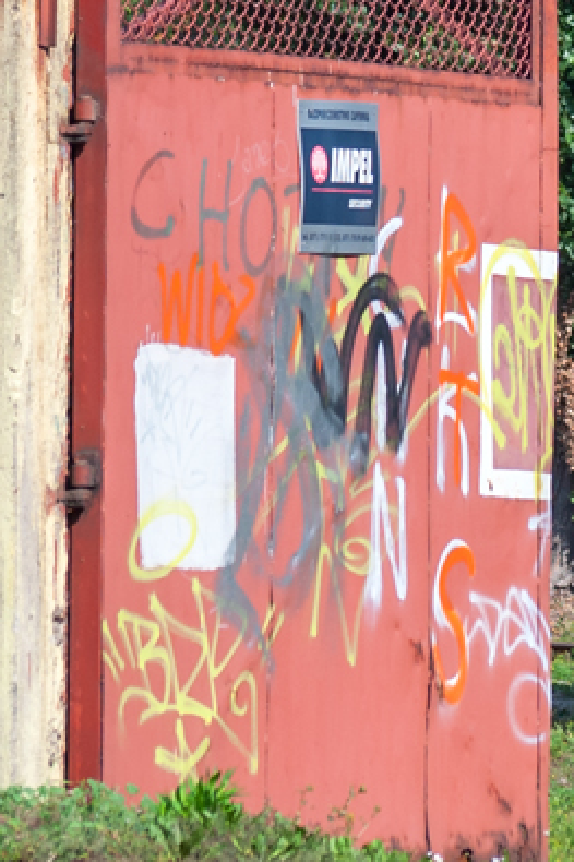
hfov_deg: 2.6
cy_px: 95
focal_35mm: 517
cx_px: 1006
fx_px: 12375
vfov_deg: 4.0
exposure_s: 1/320
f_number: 6.3
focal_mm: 85
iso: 100
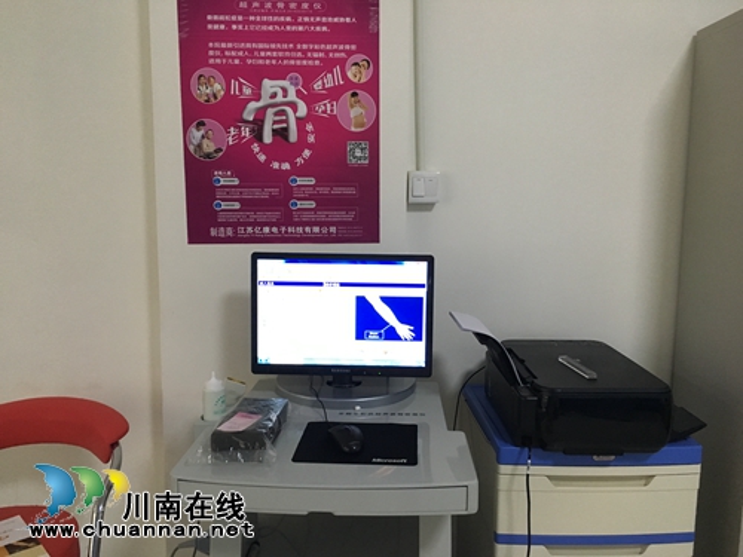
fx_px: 622
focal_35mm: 29
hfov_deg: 61.7
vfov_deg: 48.2
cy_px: 278
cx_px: 372
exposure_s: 1/25
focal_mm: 4.15
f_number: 2.2
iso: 200
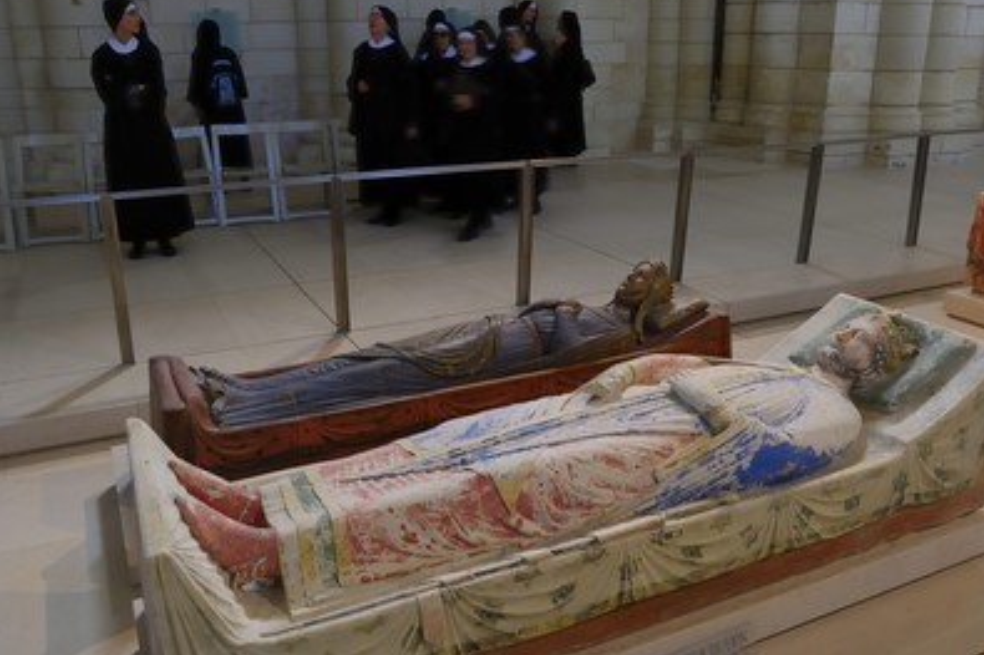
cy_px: 311
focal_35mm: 32
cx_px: 514
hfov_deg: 58.7
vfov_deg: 41.1
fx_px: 874
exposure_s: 1/2
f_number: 8
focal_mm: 20
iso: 100
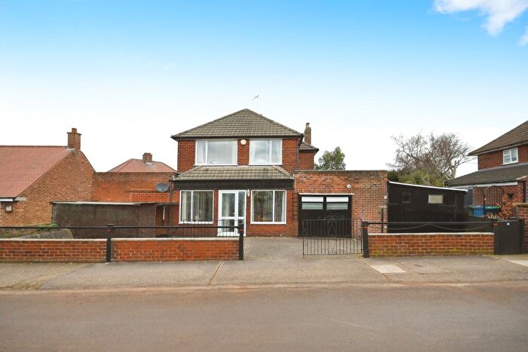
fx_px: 220
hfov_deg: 100.4
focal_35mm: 15
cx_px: 264
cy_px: 176
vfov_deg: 77.4
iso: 400
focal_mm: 10
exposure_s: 1/160
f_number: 8
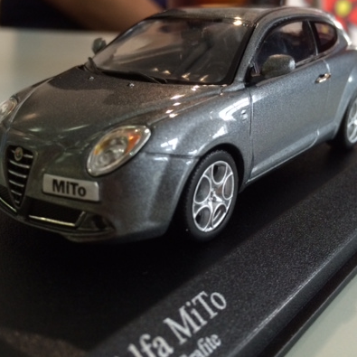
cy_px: 142
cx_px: 169
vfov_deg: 39.0
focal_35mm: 43
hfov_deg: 39.2
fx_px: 502
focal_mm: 4.12
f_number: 2.2
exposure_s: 1/30
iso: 64
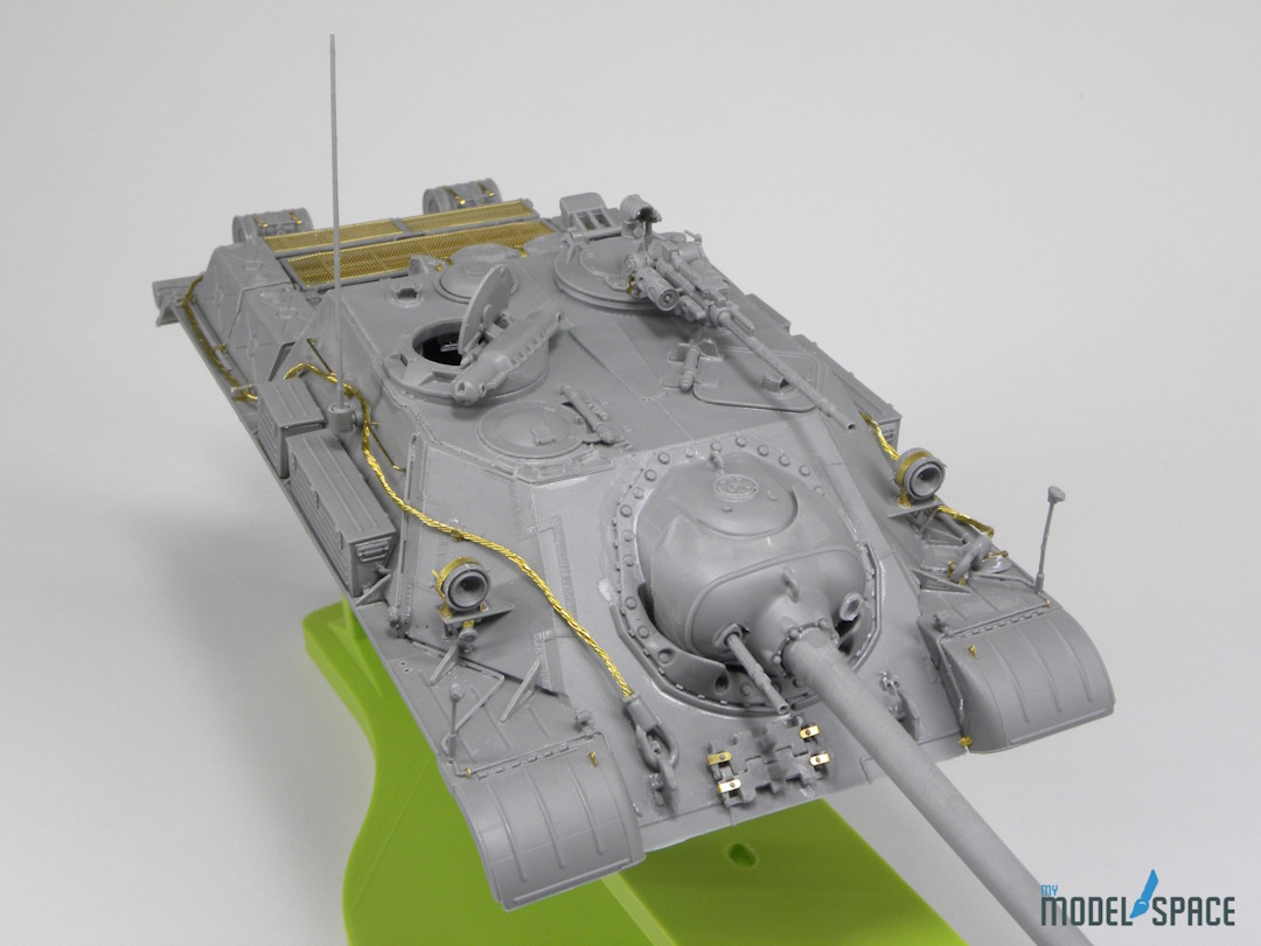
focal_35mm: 52
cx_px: 630
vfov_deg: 28.0
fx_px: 1894
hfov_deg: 36.8
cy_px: 473
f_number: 8
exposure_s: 1/16.8
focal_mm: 9.2
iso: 99
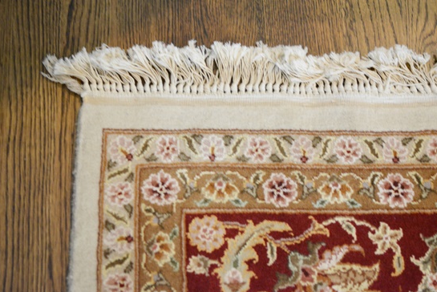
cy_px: 135
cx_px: 212
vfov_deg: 20.6
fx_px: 802
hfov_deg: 30.5
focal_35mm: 66
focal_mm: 40
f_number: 5.3
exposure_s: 1/30
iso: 2500
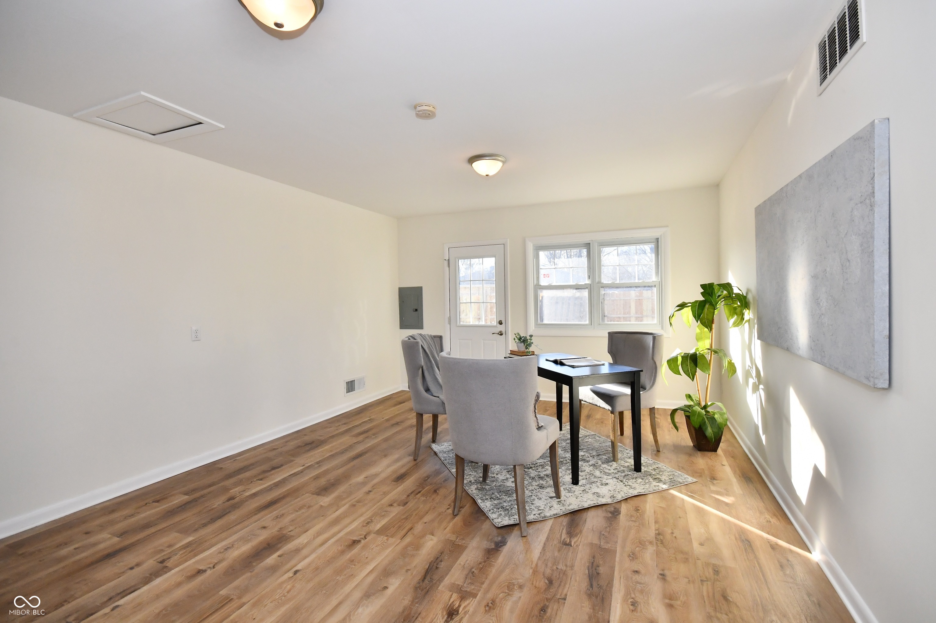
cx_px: 468
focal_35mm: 15
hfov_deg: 100.4
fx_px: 390
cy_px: 312
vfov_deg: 77.3
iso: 640
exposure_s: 1/200
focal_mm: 10
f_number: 7.1
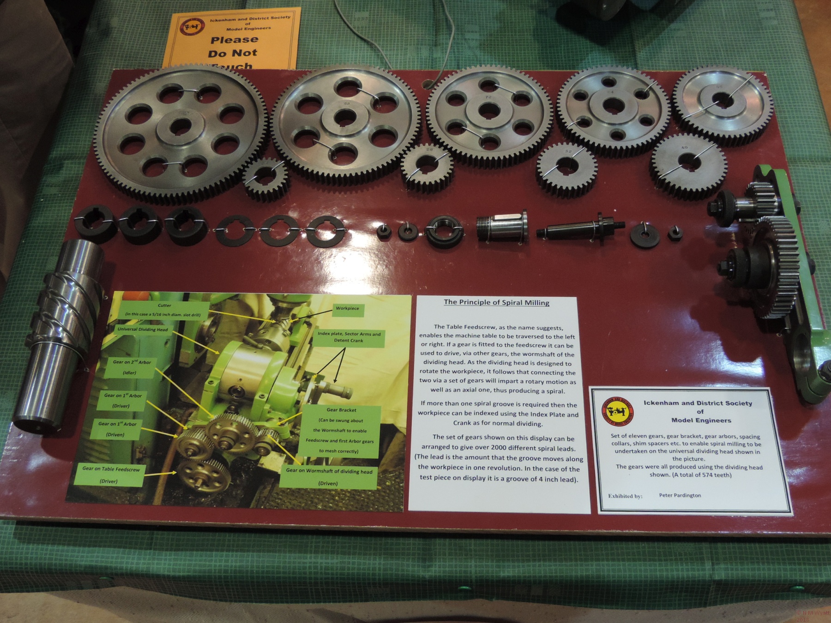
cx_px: 416
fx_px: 840
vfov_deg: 40.7
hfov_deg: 52.6
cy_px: 312
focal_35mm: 35
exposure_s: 1/50
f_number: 3.3
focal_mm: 6.2
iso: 400
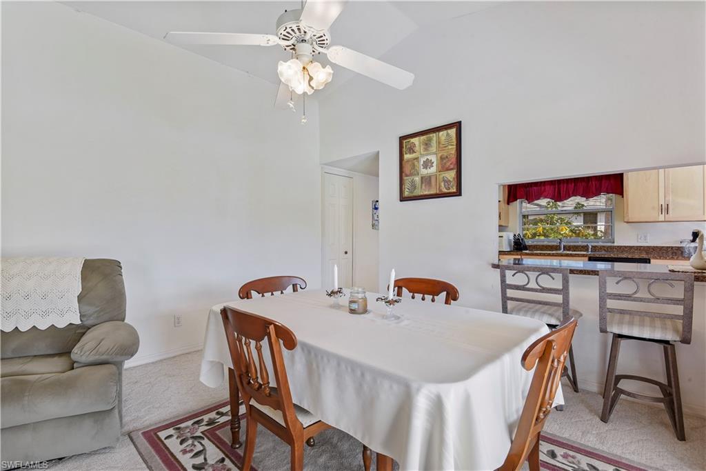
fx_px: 314
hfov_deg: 96.7
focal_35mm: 16
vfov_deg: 73.8
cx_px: 353
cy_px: 236
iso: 400
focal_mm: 16
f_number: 11
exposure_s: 1/40
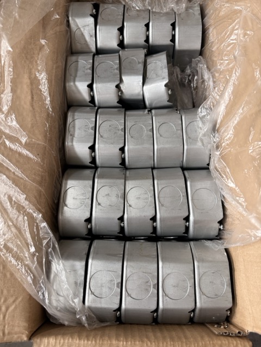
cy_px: 174
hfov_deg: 56.8
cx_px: 130
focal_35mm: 24
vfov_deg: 71.6
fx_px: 241
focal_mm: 6.76
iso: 200
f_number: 1.78
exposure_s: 1/121
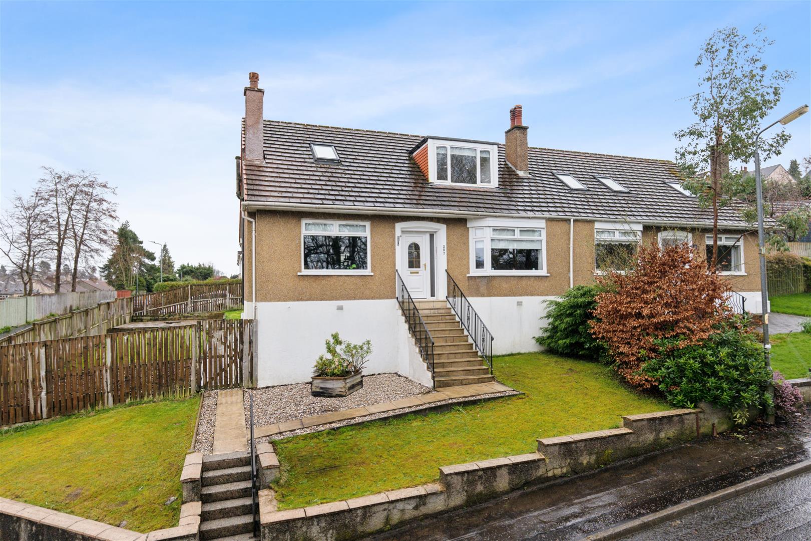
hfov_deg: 78.6
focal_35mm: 22
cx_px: 406
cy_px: 270
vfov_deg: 57.2
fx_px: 496
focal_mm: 21
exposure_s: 1/200
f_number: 9
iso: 800
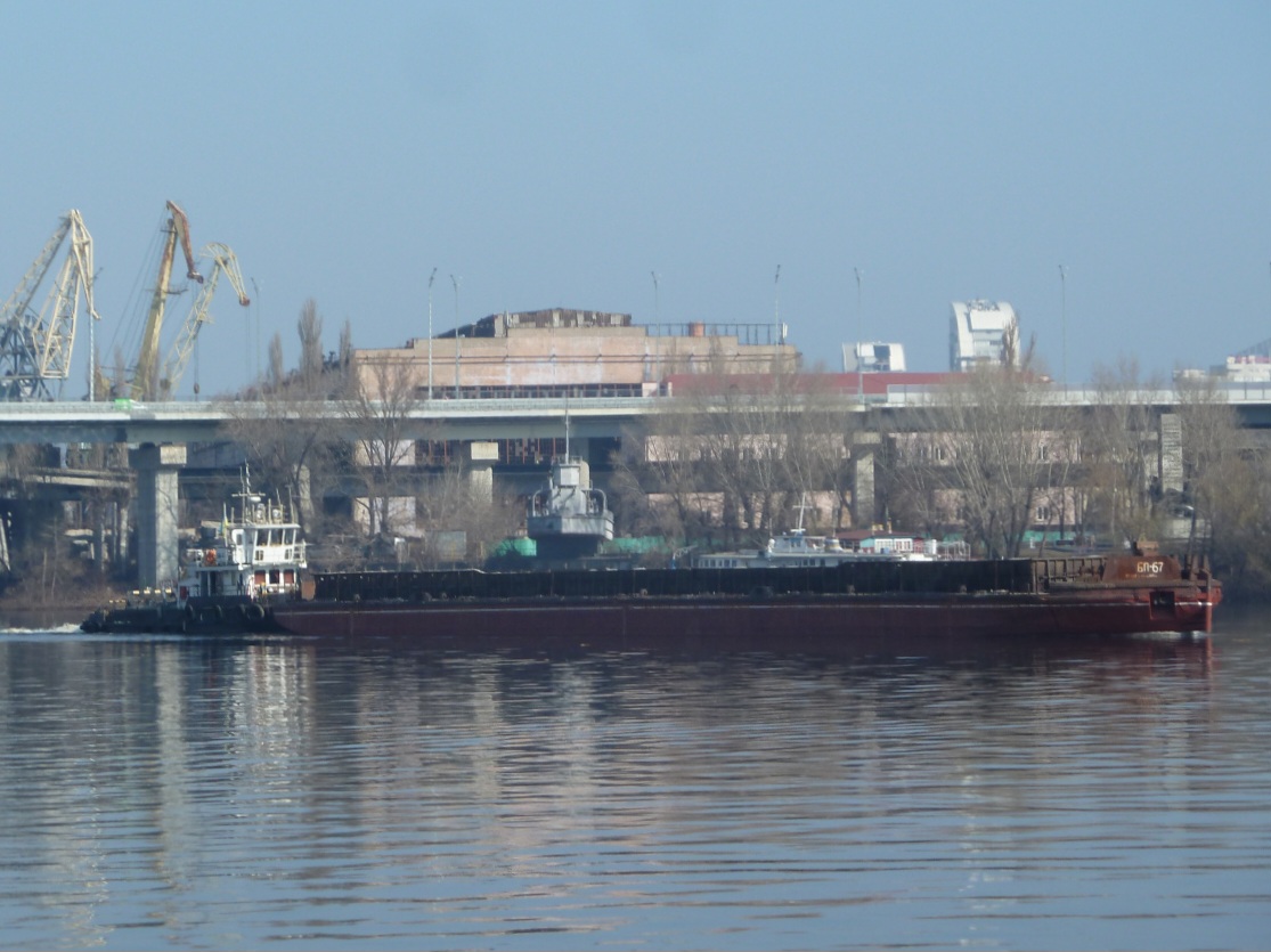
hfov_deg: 13.4
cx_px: 636
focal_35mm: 147
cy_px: 476
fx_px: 5395
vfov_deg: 10.1
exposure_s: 1/400
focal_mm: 24.1
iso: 80
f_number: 4.5
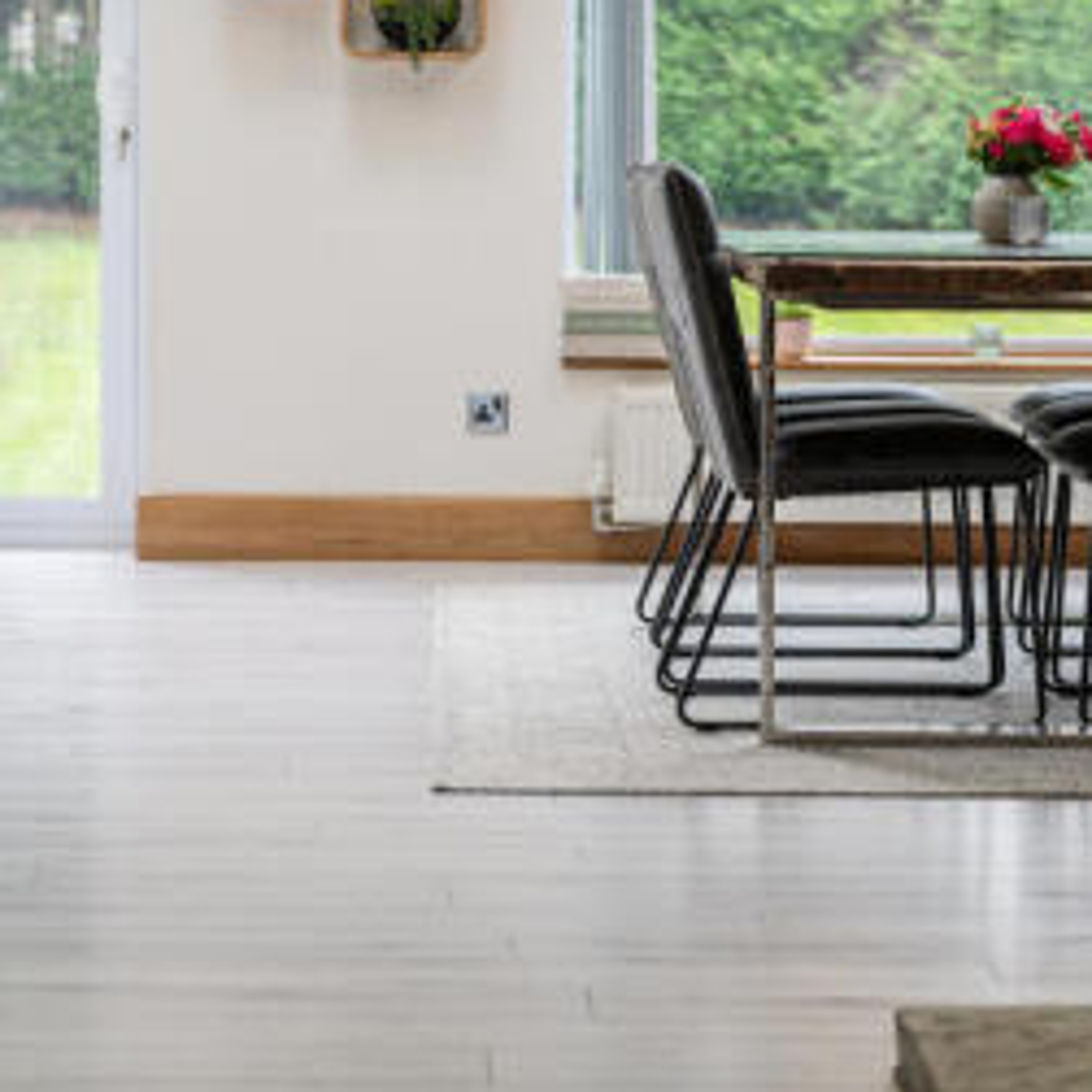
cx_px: 415
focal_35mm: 111
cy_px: 207
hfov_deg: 15.7
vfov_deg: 15.6
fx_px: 3962
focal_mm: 50
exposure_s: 1/250
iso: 640
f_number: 3.2
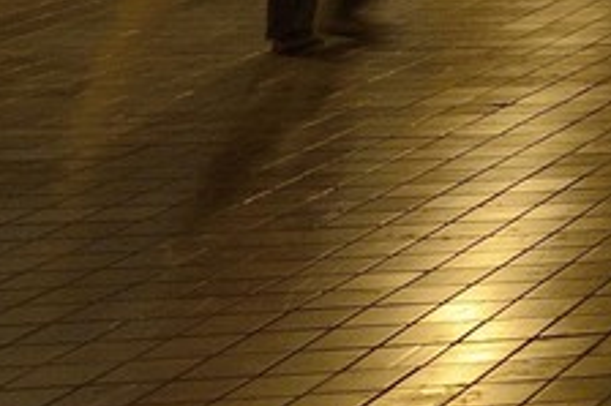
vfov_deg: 9.2
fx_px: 1815
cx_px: 2114
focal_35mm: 107
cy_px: -937
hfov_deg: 9.7
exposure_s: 1/13
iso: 1600
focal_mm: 15
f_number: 5
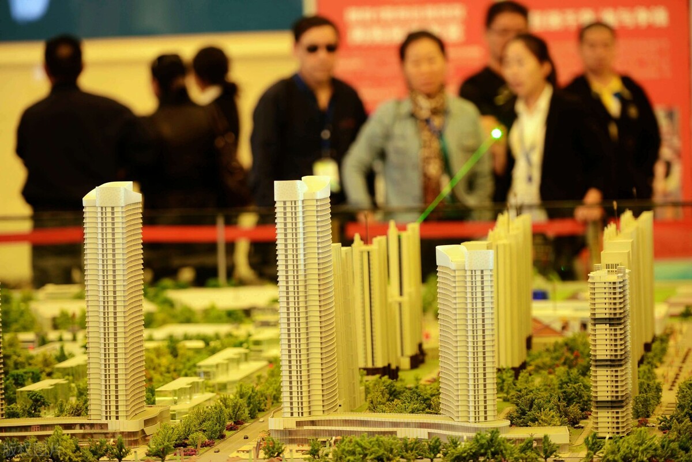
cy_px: 231
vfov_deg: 9.5
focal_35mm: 145
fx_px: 2788
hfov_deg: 14.1
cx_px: 346
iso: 280
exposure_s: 1/50
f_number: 2.8
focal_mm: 145
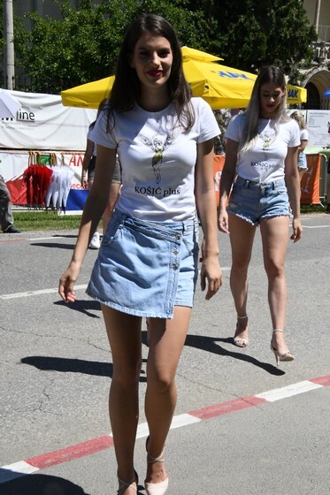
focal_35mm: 66
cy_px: 248
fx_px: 908
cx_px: 165
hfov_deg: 20.6
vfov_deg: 30.5
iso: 6400
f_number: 22
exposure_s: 1/2000
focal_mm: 44
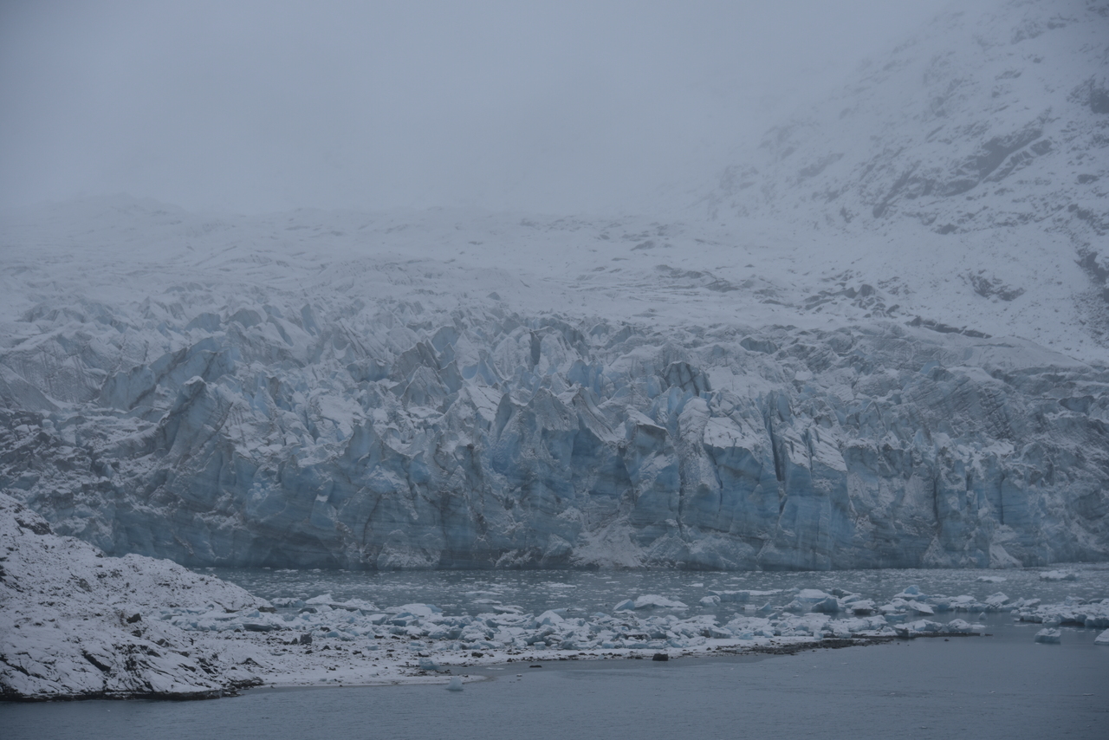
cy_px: 370
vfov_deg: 12.2
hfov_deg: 18.3
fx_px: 3451
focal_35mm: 112
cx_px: 554
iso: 100
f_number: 7.1
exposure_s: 1/250
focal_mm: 112
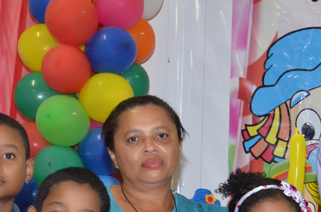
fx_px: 872
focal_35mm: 98
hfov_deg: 20.8
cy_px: 228
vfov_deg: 13.6
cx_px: 185
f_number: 4
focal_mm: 22
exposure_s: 1/60
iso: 3200
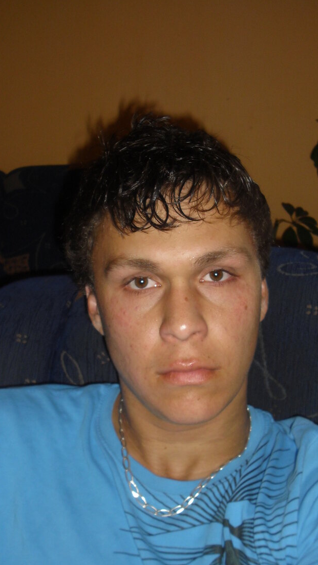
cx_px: 166
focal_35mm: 45
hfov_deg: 26.5
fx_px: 675
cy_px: 303
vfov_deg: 45.4
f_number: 2.8
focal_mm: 6.2
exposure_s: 1/60
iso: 100
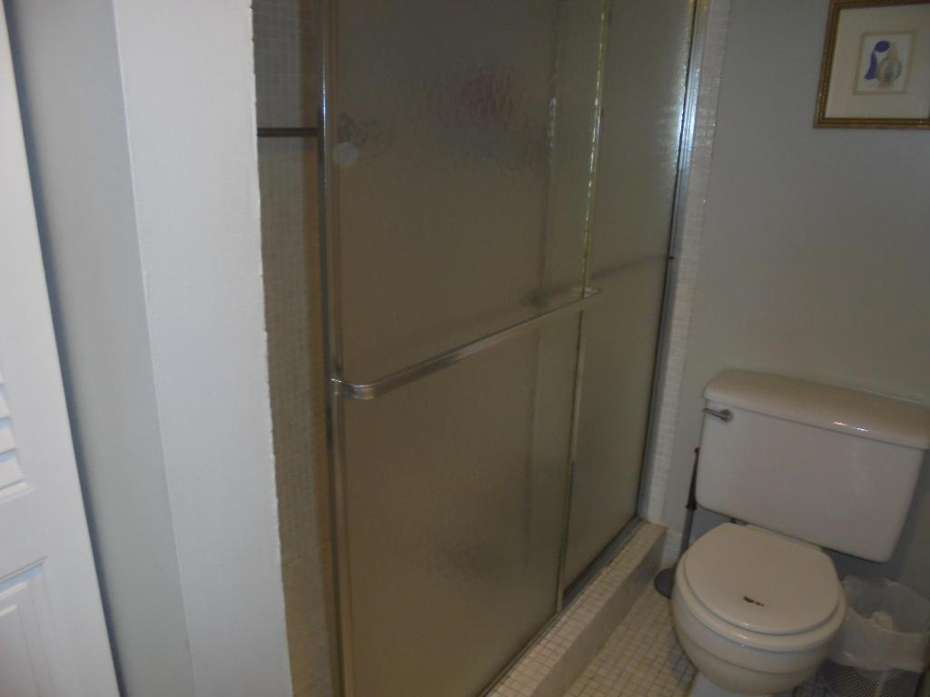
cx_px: 465
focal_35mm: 26
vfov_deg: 53.1
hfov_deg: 67.3
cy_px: 348
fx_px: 699
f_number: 3.5
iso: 200
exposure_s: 1/30
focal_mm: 4.6
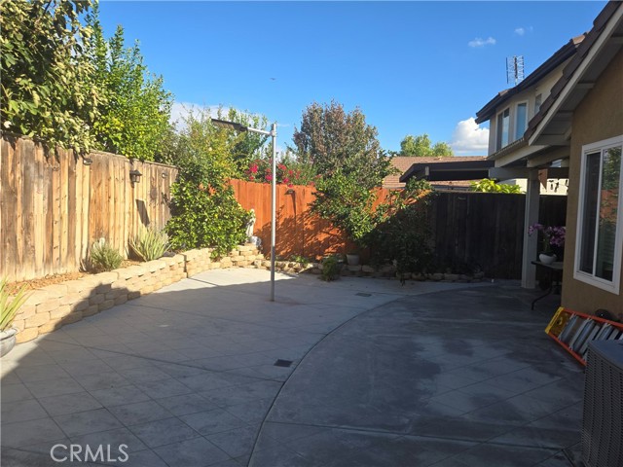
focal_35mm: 23
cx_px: 312
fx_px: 414
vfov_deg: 58.9
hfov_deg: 73.9
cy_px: 234
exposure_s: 1/1033
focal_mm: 5.4
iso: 25
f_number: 1.8
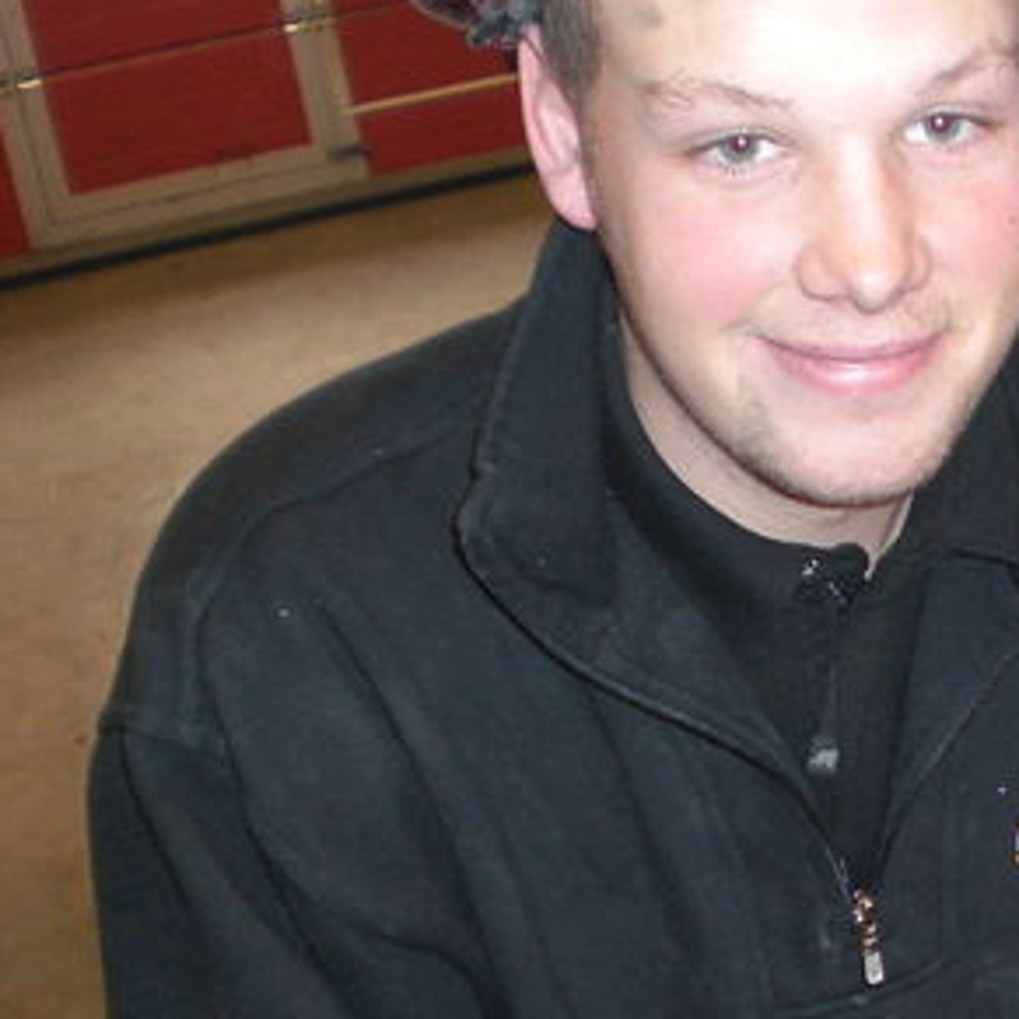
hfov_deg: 23.7
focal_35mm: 70
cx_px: 998
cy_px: 739
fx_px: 2331
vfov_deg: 24.4
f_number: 3.1
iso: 200
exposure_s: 1/60
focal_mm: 6.3
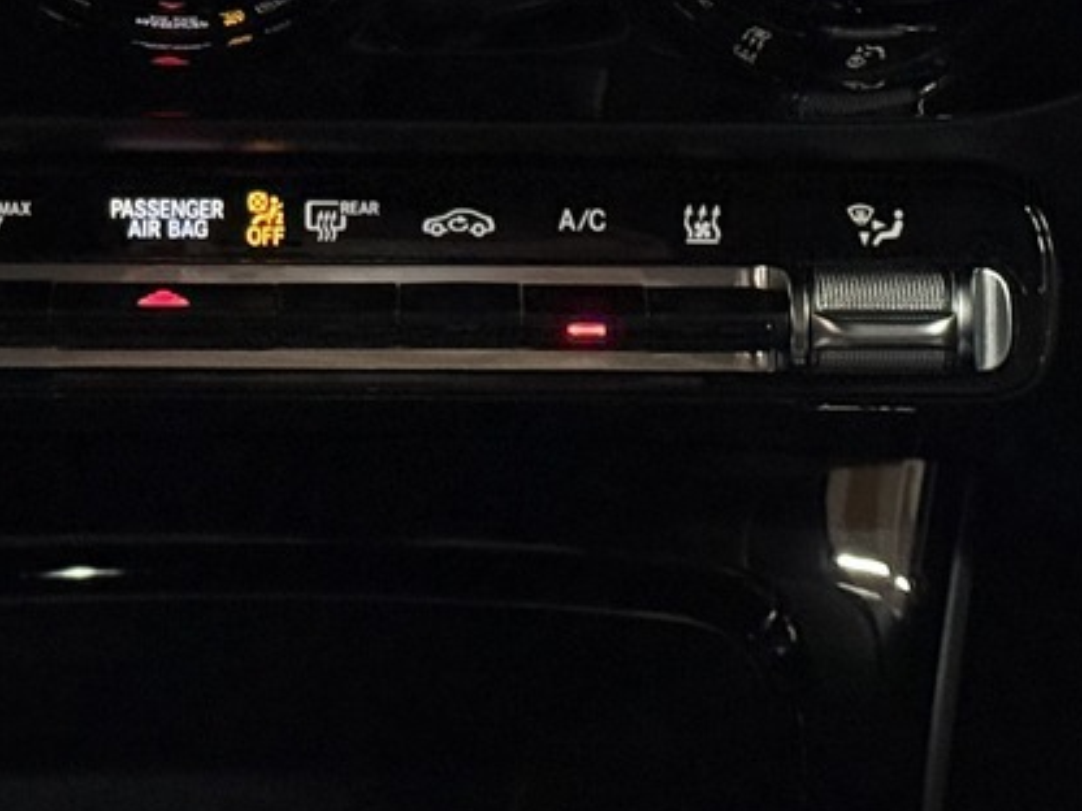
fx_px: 5189
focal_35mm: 166
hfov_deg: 11.8
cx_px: 99
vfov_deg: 8.8
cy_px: -330
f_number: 1.78
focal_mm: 6.76
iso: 500
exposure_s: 1/32
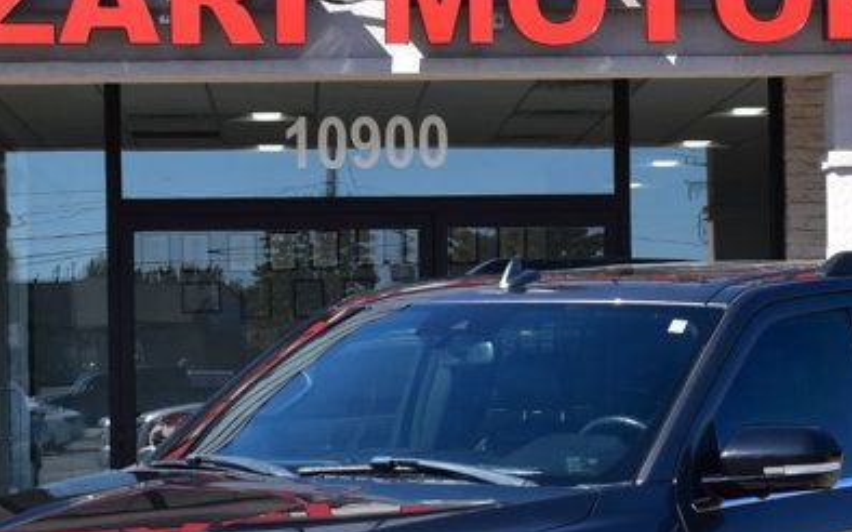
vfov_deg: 10.3
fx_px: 2948
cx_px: 482
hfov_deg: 16.4
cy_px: 424
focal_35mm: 127
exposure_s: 1/400
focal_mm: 32
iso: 400
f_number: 11
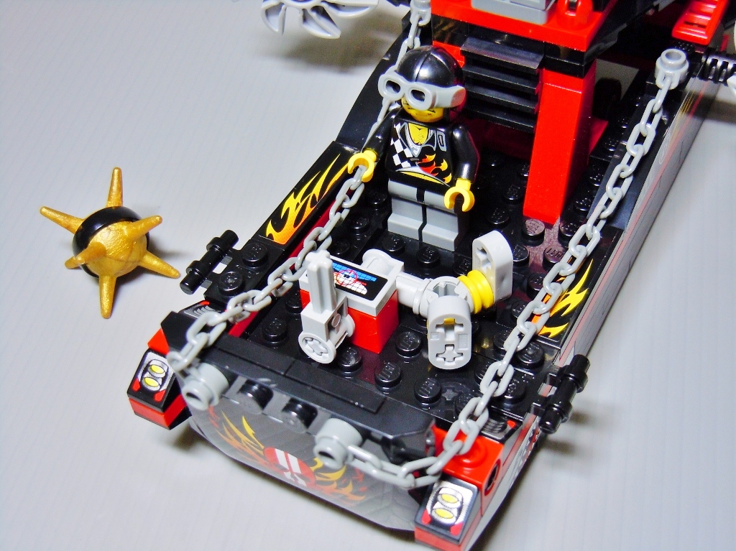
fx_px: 1105
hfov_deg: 36.8
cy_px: 276
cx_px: 368
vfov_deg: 28.0
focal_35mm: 52
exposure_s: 1/13
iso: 200
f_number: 3.9
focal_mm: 9.3
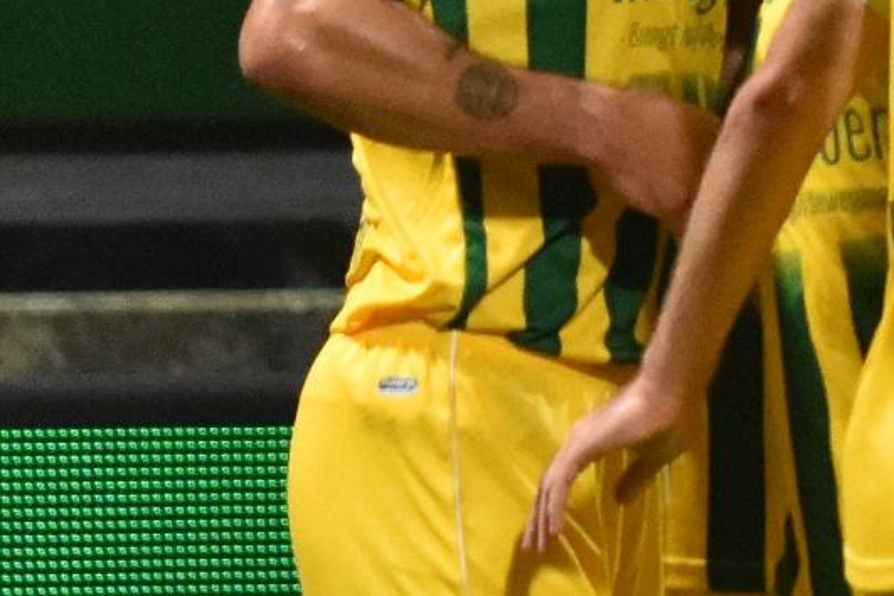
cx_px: 978
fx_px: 26917
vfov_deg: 1.3
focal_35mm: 1084
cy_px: 192
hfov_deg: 1.9
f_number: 2.8
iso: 3200
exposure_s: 1/640
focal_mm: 200
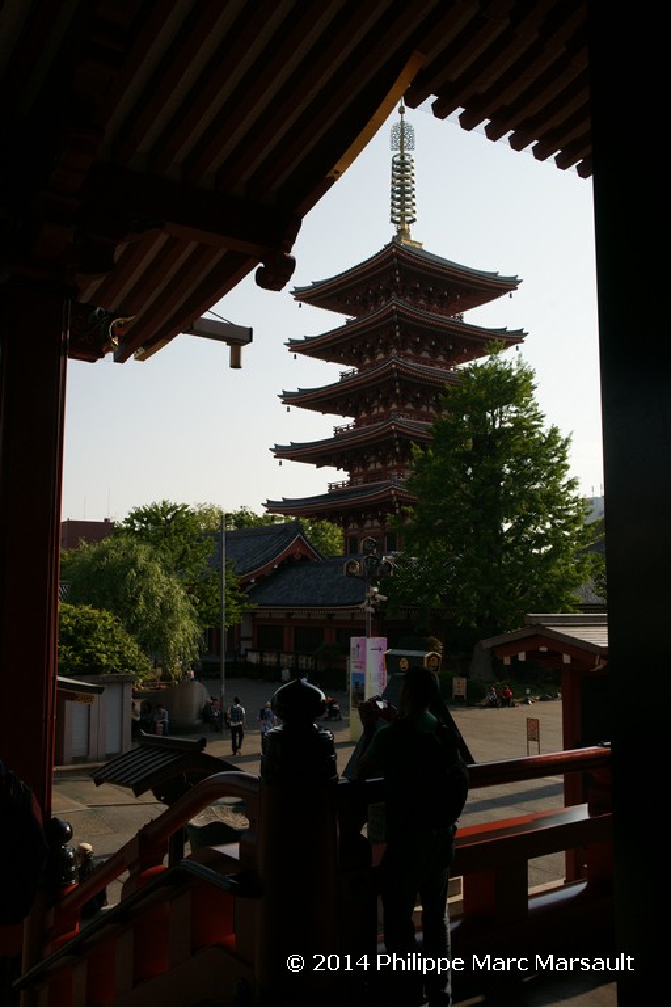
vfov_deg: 61.9
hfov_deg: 43.6
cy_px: 504
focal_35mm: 30
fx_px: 839
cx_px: 336
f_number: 11
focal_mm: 30
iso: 400
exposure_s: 1/500
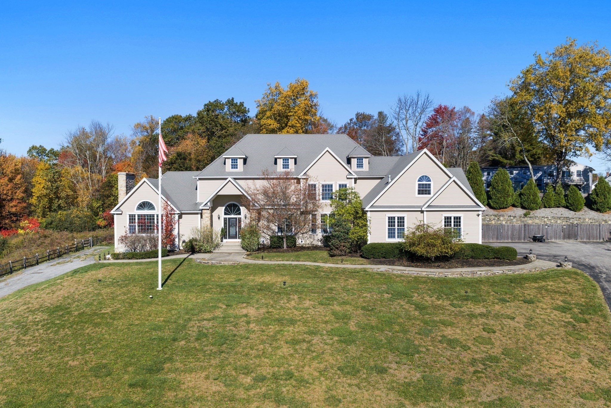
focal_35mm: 28
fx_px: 475
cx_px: 306
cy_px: 204
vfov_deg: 46.4
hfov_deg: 65.5
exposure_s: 1/2000
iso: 160
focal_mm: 14.45
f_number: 2.8
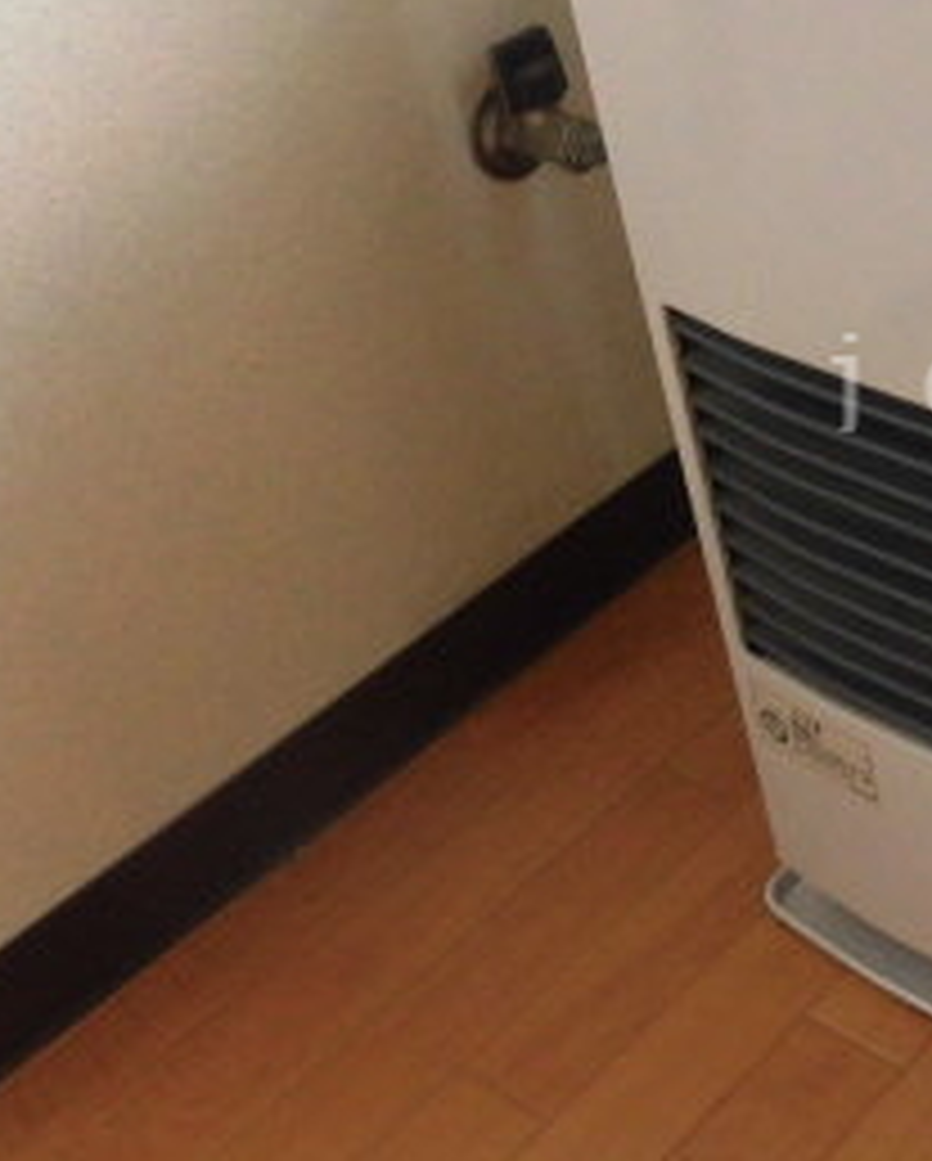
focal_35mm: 58
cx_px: 1130
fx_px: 1996
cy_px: 378
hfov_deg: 23.8
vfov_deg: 32.2
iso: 200
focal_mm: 4.3
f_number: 3.1
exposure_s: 1/60
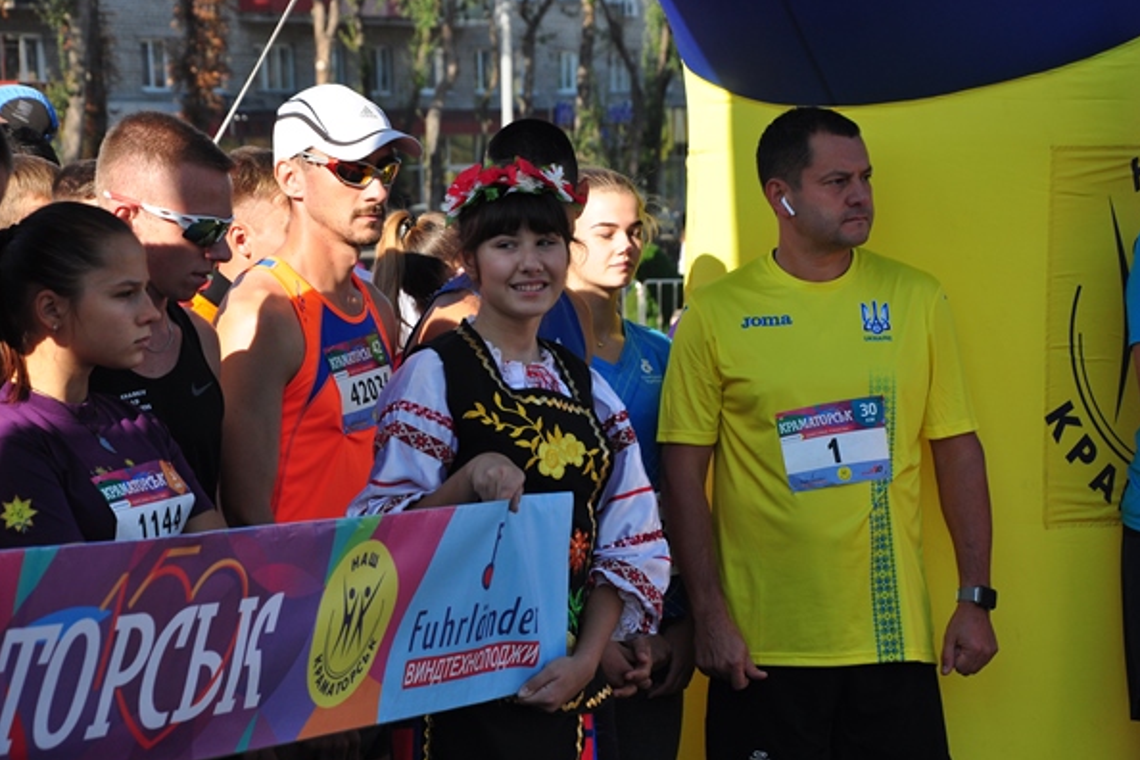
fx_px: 3594
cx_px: 574
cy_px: 379
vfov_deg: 12.1
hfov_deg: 18.0
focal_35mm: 114
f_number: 8
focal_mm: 75
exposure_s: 1/640
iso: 400
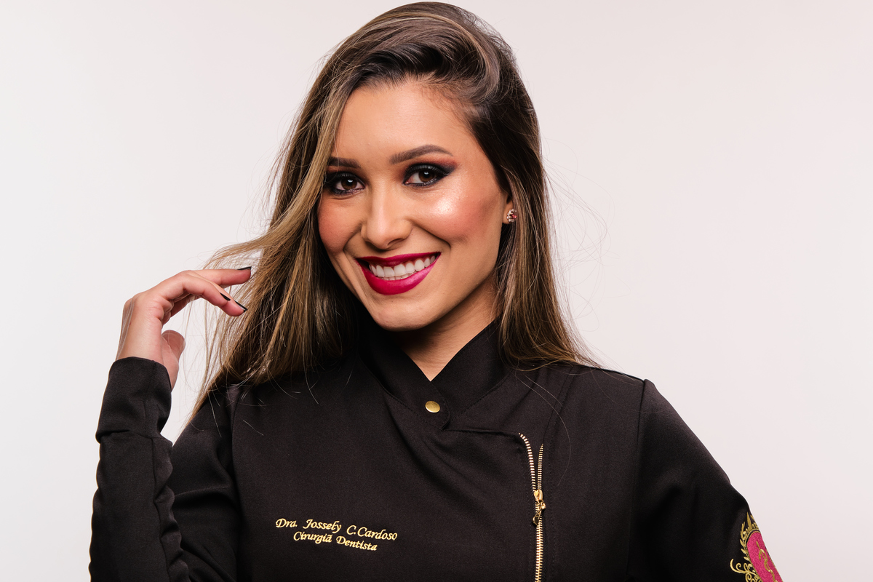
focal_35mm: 105
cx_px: 436
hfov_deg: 19.5
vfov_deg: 13.0
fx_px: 2546
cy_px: 291
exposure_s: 1/160
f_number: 8
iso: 160
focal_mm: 69.8
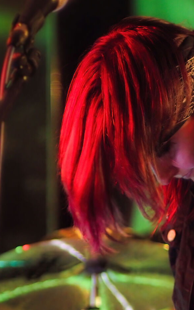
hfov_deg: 4.8
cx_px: 210
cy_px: 338
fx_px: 2299
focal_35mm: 272
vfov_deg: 7.7
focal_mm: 50
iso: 1600
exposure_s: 1/100
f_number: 1.1
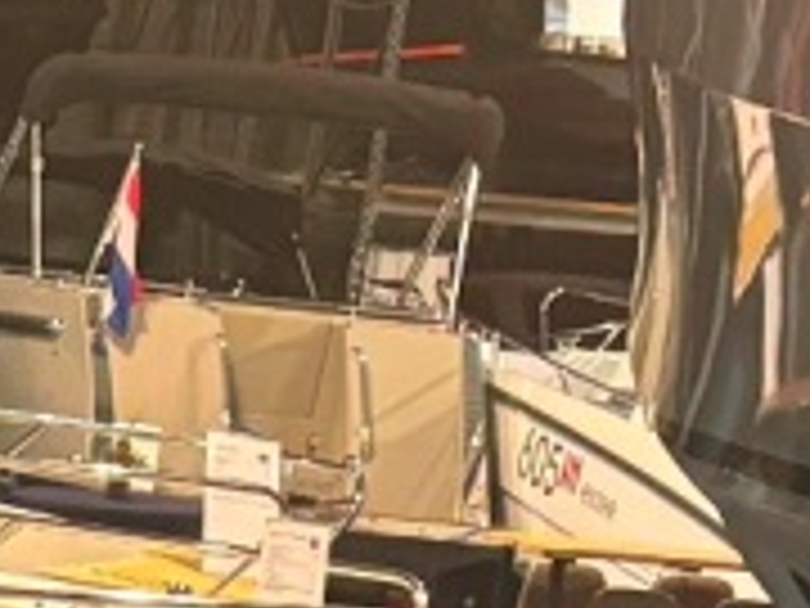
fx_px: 4867
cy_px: 2191
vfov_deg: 6.2
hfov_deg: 9.1
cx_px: -628
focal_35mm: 208
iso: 320
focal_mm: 5.96
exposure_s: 1/50
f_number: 1.6
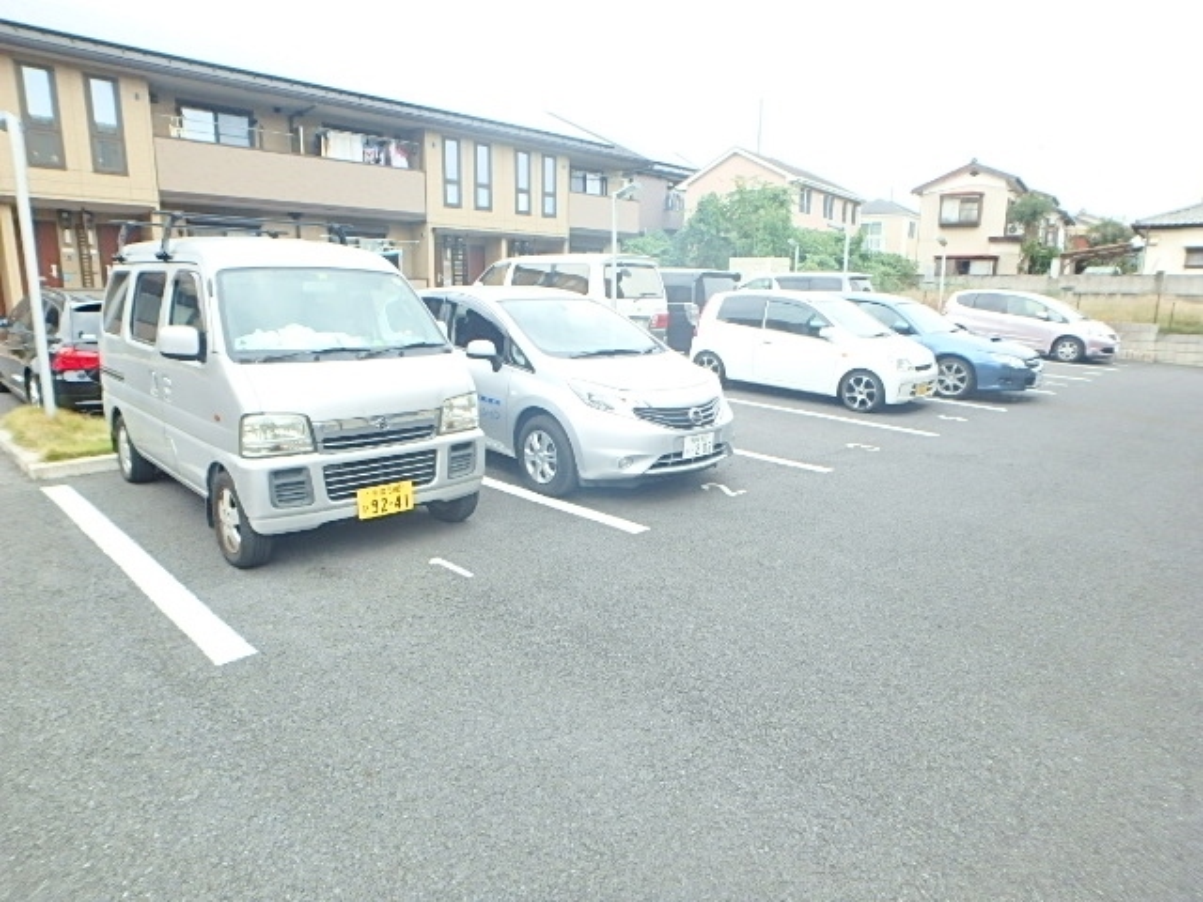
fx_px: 730
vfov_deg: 63.4
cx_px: 602
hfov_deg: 79.0
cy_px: 451
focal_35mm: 21
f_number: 3.5
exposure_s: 1/125
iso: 125
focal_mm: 3.7
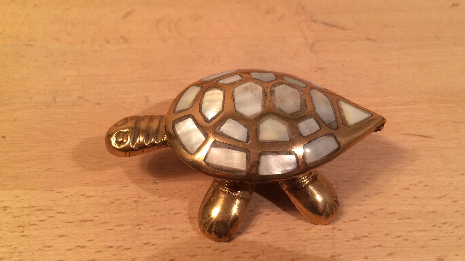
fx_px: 419
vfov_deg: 34.6
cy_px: 124
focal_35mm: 34
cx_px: 248
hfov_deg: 58.0
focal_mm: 4.15
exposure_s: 1/33
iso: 64
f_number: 2.2
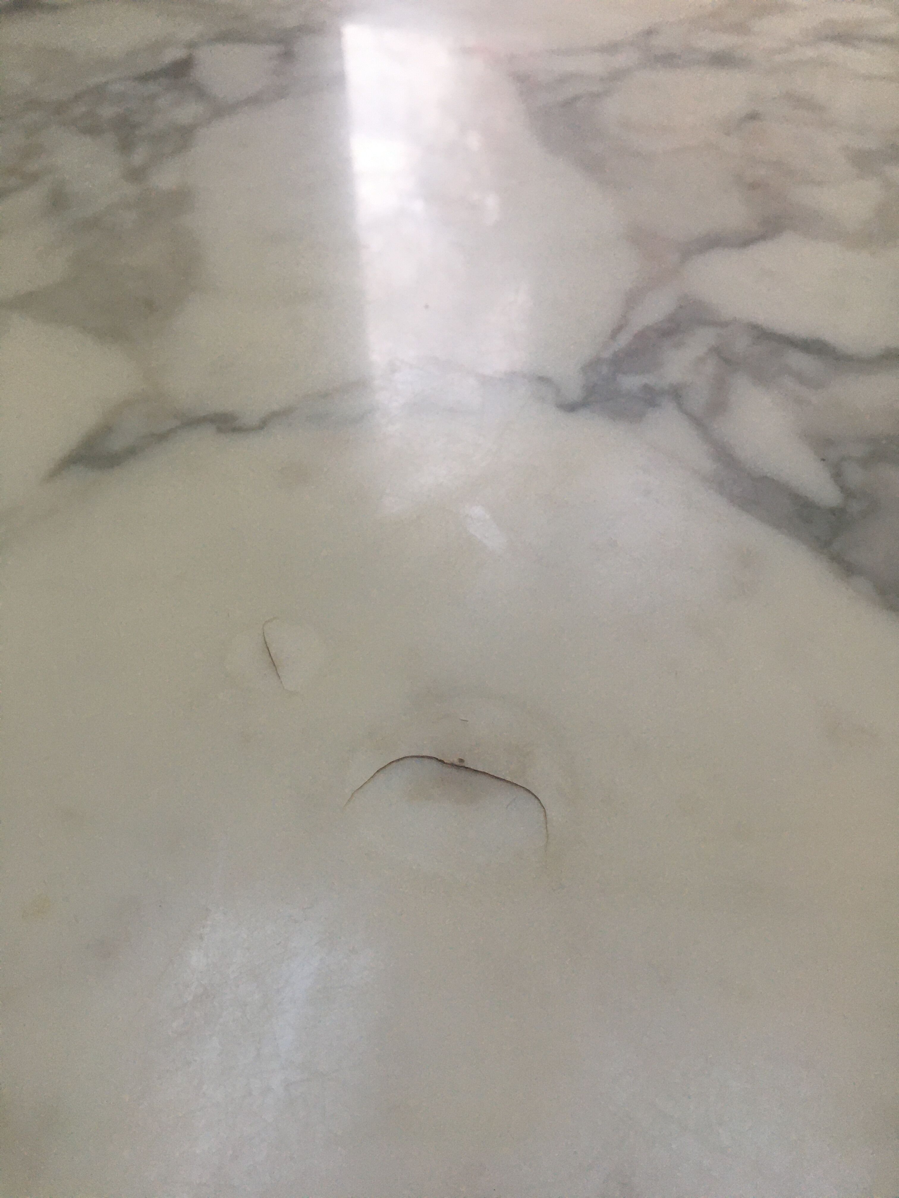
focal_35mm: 29
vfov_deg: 61.7
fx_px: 1004
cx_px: 450
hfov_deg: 48.2
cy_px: 599
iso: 64
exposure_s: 1/33
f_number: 2.2
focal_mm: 4.15
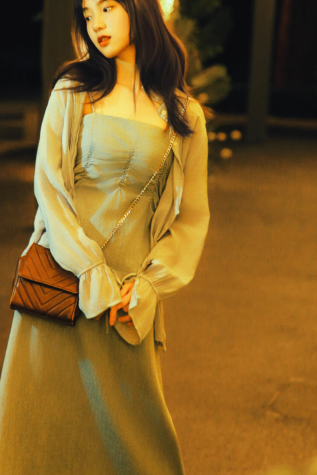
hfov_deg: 9.3
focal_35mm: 147
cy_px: 187
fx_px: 1941
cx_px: 118
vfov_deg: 14.0
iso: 3200
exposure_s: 1/80
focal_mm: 105
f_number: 4
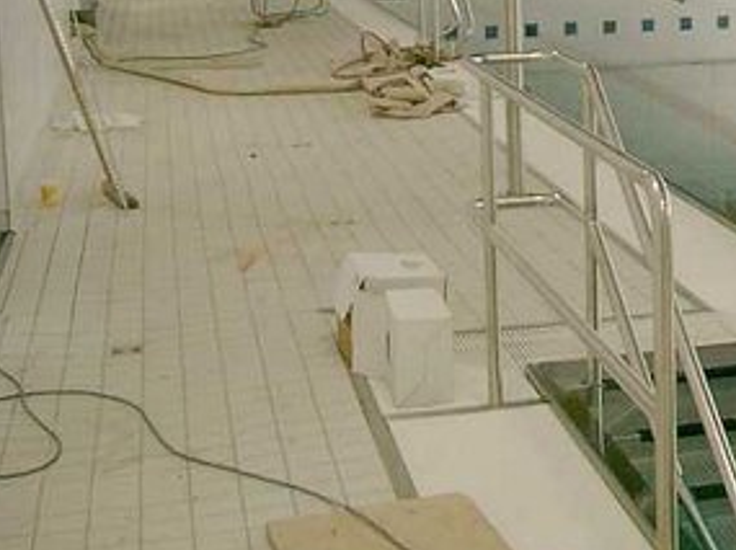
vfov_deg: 18.6
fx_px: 1656
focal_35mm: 78
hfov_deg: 24.0
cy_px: 65
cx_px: 733
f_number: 2.6
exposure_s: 1/100
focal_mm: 7.6
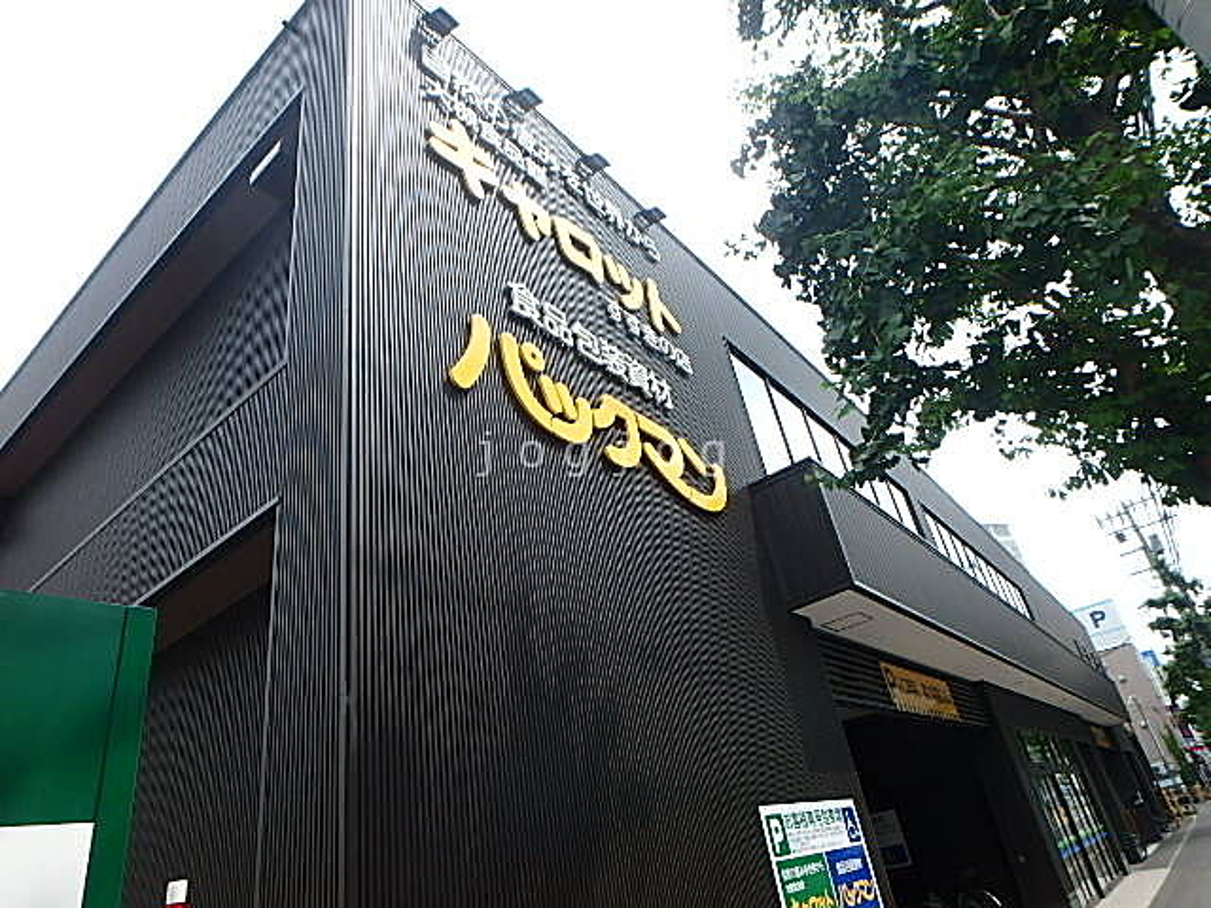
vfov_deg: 63.4
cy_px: 454
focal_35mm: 21
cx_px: 606
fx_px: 735
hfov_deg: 79.0
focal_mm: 3.7
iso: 125
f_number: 3.5
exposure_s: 1/320
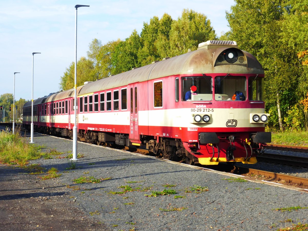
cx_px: 154
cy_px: 116
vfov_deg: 19.9
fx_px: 658
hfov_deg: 26.3
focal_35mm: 74
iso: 100
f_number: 5
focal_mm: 12.5
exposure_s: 1/250
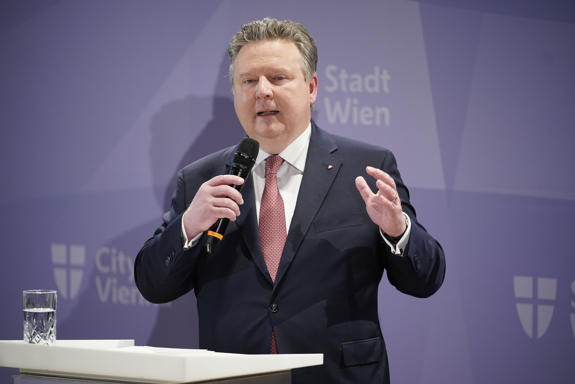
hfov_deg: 11.5
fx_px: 2843
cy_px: 192
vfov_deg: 7.7
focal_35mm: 178
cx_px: 288
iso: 1250
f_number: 2.8
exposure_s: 1/320
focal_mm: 178
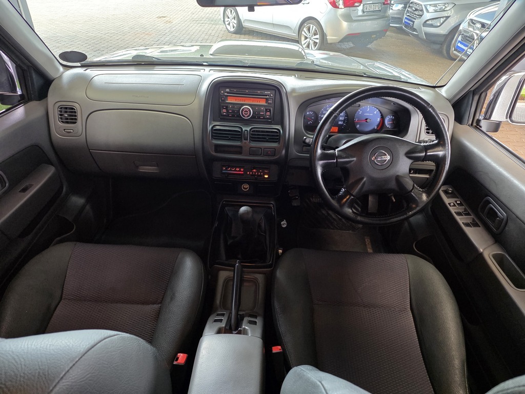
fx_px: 349
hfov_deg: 73.9
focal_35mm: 23
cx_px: 262
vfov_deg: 58.9
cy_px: 197
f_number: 1.7
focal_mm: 6.25
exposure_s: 1/100
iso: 400
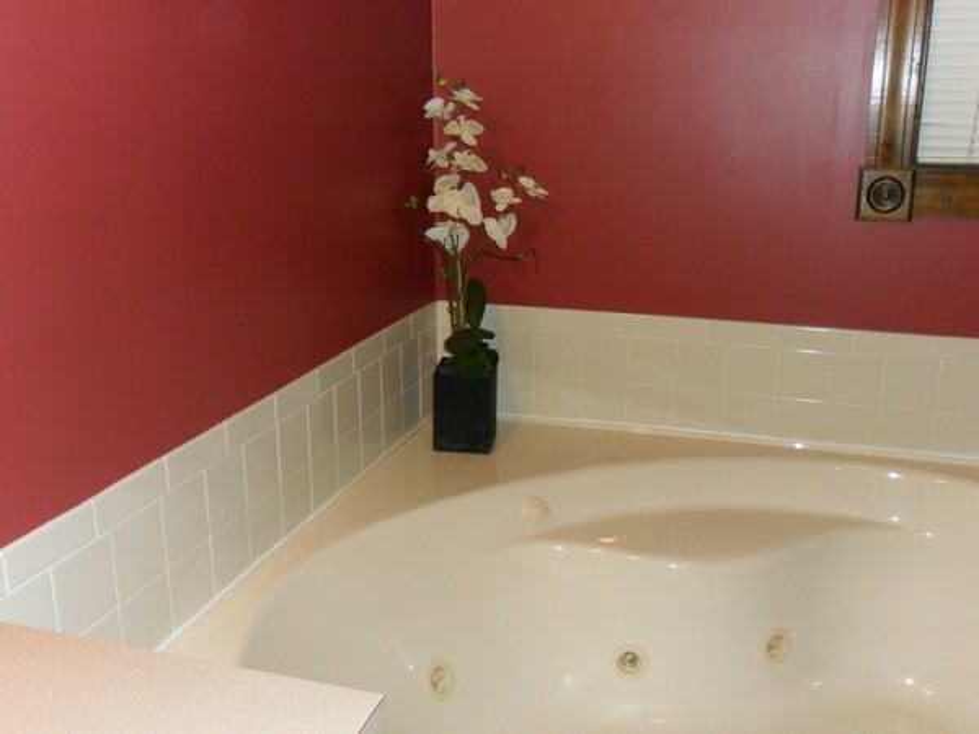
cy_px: 367
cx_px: 490
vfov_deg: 38.7
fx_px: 1046
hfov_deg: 50.1
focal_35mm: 37
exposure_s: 1/45
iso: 400
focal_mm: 6.6
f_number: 4
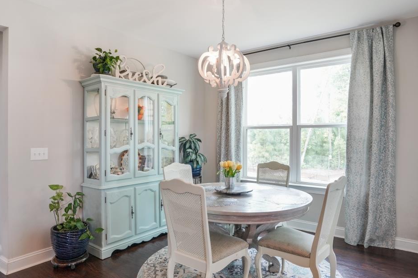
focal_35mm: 22
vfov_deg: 57.2
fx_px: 255
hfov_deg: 78.5
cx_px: 199
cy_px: 146
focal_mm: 16
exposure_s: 1/15
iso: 500
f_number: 8
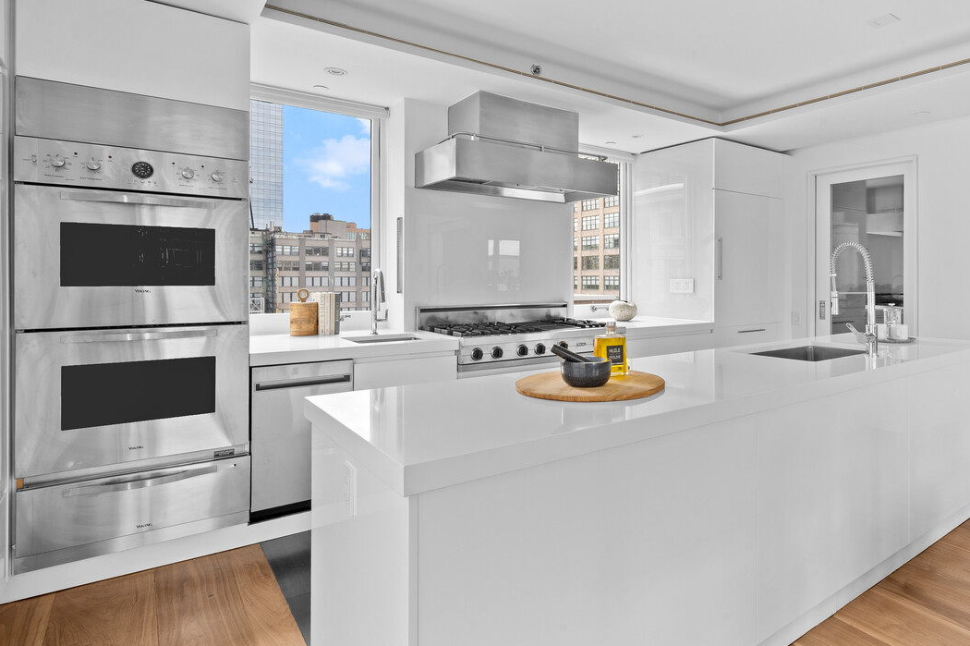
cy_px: 287
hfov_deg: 82.7
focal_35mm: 20
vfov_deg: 61.7
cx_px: 595
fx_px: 539
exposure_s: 1/2.5
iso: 250
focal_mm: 14
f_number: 14
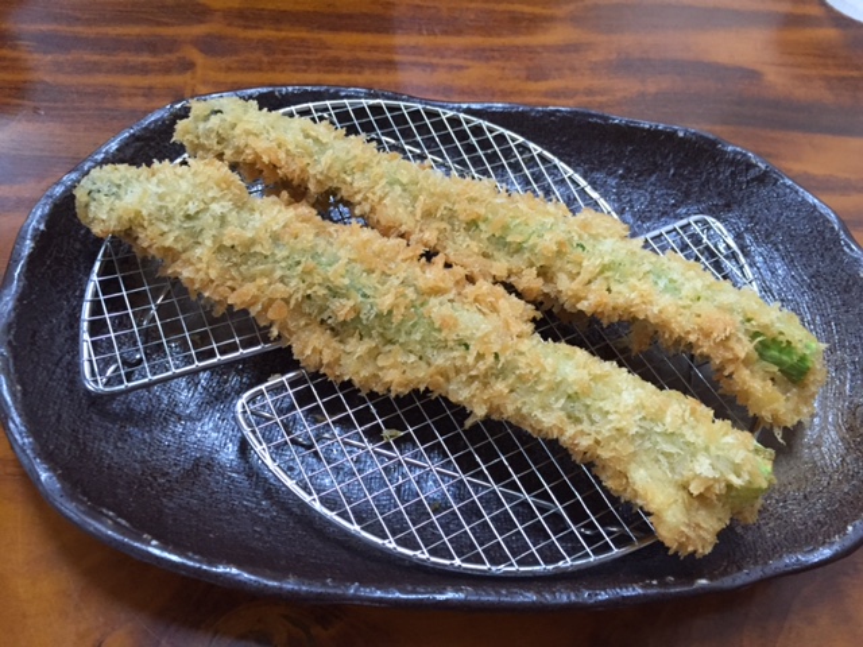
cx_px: 432
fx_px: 723
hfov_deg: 61.7
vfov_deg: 48.2
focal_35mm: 29
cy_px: 324
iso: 250
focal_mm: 4.15
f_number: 2.2
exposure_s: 1/33
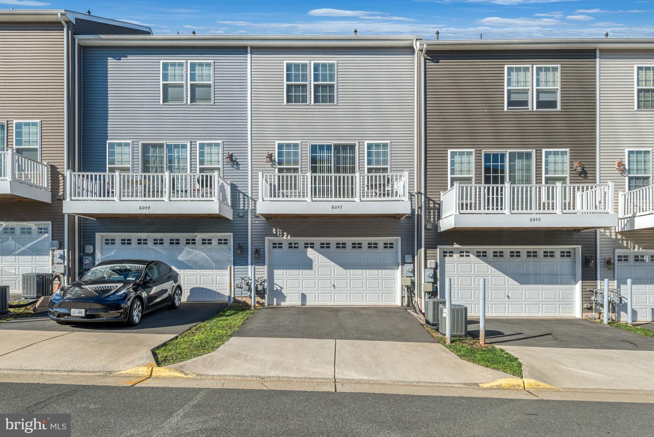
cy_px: 218
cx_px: 327
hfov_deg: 81.2
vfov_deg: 59.5
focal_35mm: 21
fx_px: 382
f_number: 8
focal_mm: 21
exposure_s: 1/320
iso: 400
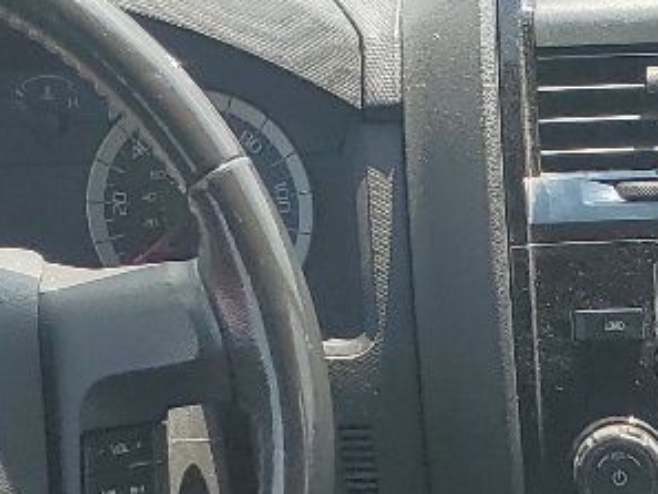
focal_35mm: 140
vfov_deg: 9.5
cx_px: 682
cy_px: 1156
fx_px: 2662
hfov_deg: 13.9
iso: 50
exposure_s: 1/625
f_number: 1.5
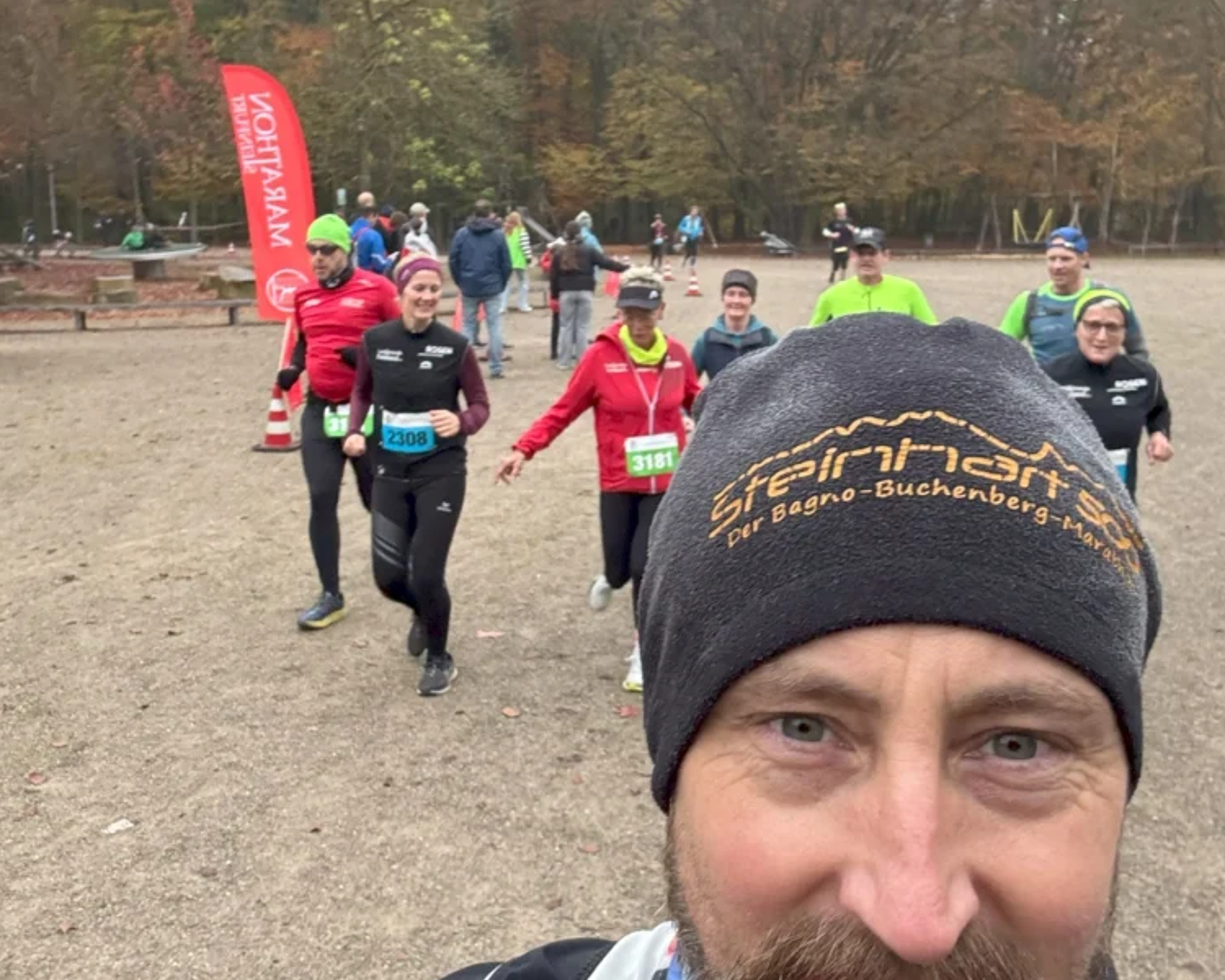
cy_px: 418
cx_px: 599
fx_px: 1450
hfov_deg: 45.8
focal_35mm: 40
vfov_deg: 37.3
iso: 50
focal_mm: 2.69
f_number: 1.9
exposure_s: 1/121
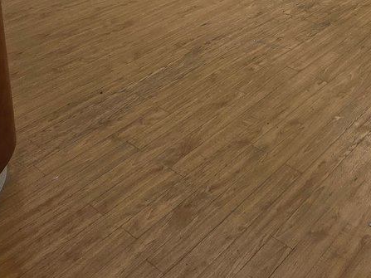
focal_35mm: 44
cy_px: -127
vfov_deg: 25.6
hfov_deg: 39.5
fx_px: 471
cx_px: 342
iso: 64
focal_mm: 2.2
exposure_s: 1/120
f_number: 2.2
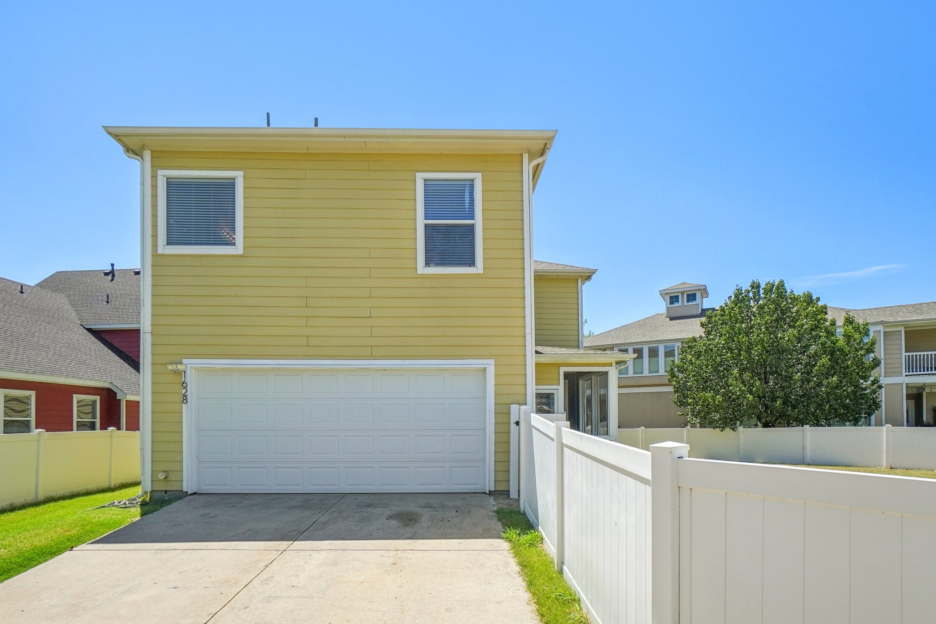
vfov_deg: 67.4
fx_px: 468
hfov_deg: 90.0
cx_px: 468
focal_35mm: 18
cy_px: 312
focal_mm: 12
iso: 400
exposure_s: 1/1250
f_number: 8
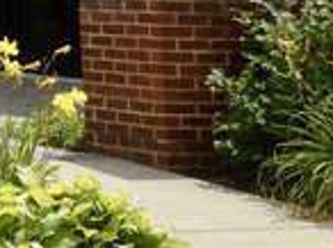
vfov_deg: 7.9
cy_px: -230
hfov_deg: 9.6
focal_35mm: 181
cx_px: -500
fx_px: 1738
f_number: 2.4
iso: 50
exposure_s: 1/1642
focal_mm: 4.12
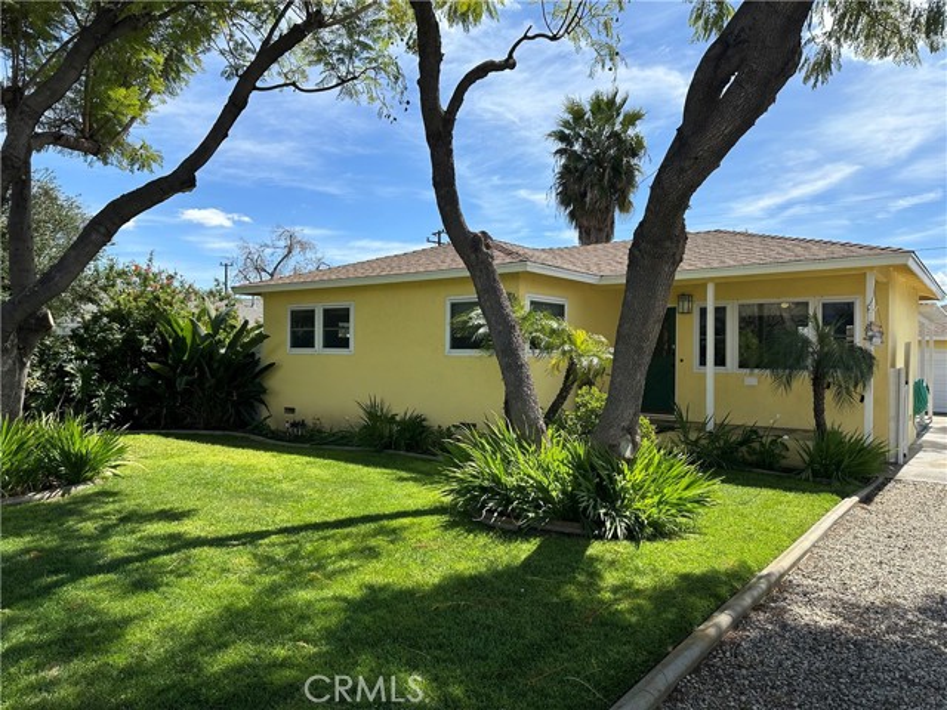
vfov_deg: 56.8
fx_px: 657
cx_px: 474
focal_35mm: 24
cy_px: 355
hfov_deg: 71.6
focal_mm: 6.86
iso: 80
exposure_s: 1/3356
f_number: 1.78
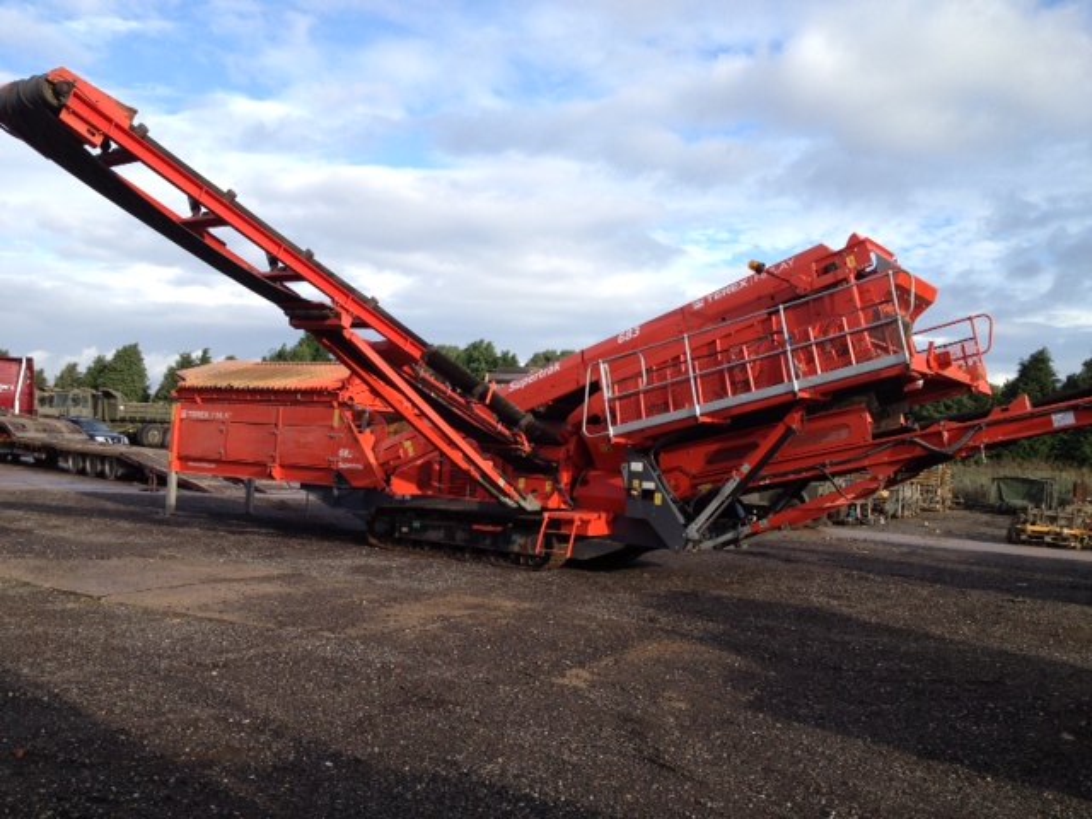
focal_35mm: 35
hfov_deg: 52.6
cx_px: 546
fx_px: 1104
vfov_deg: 40.7
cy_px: 410
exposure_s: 1/756
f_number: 2.4
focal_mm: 4.28
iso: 64
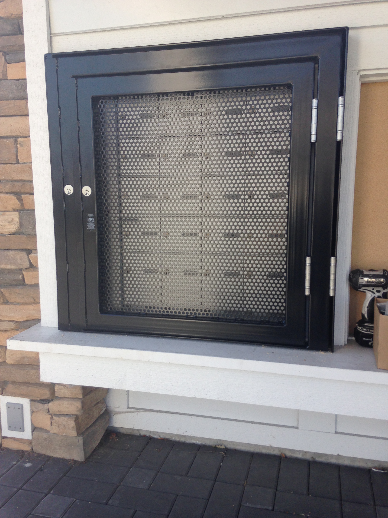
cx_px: 194
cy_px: 259
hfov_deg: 42.9
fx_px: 493
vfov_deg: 55.4
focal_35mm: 33
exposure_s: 1/343
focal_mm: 4.12
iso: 50
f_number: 2.4
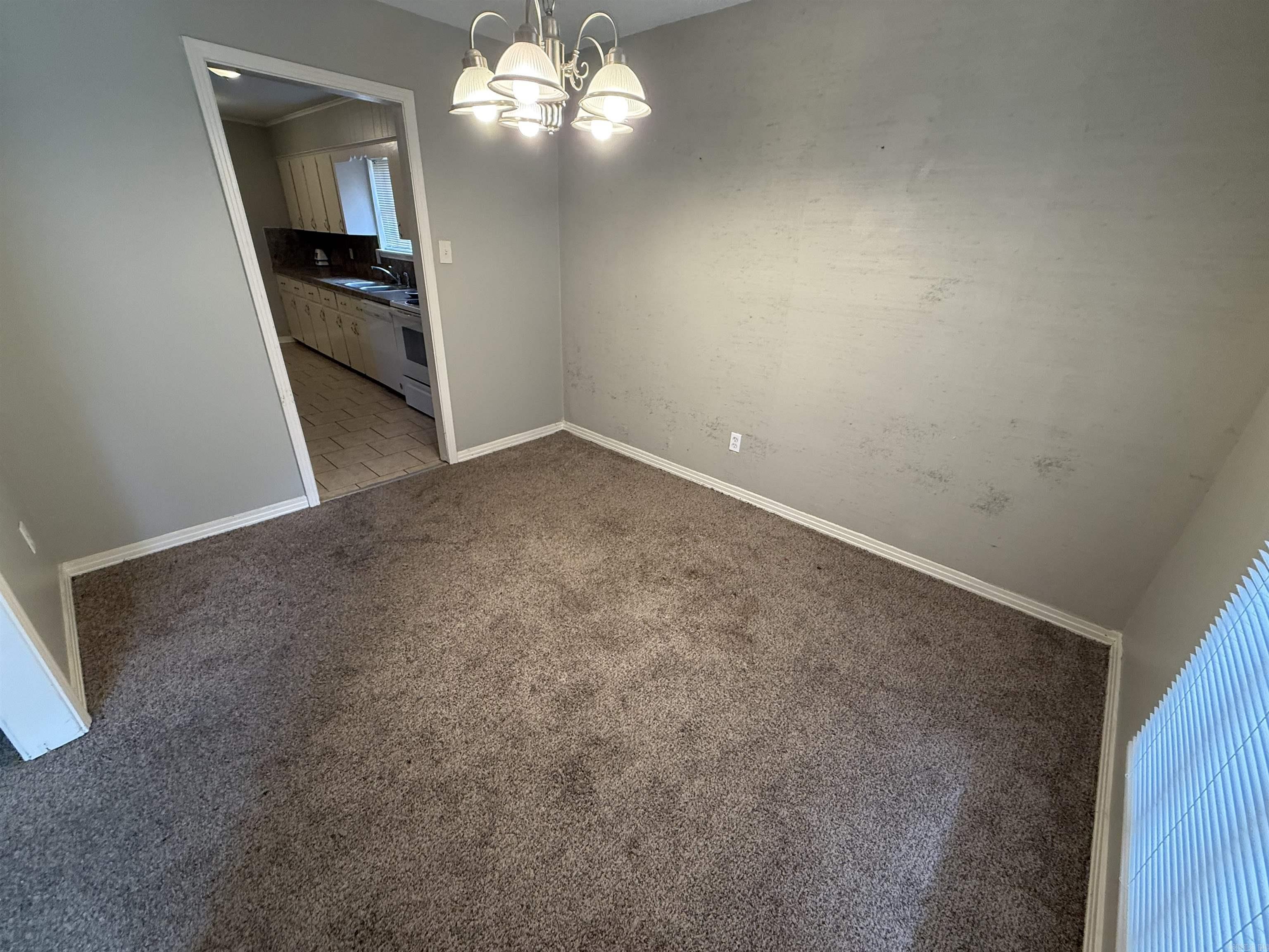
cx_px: 634
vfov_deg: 85.7
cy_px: 476
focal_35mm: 14
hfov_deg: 102.1
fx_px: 513
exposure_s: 1/60
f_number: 2.2
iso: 250
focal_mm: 2.22
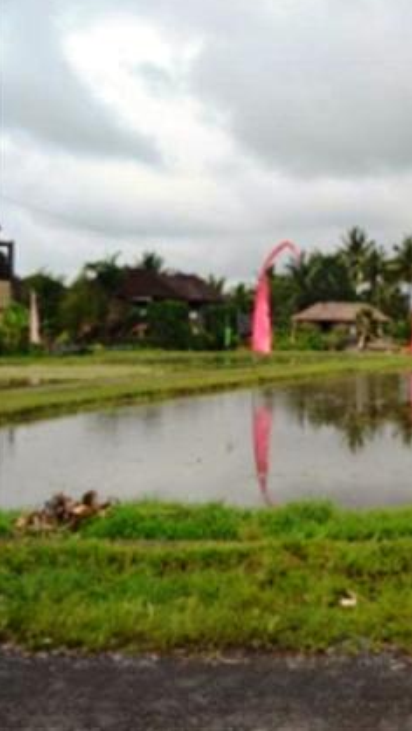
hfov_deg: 22.1
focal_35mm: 48
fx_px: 931
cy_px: 360
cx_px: 552
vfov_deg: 42.9
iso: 100
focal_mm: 20
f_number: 6.3
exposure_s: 1/160
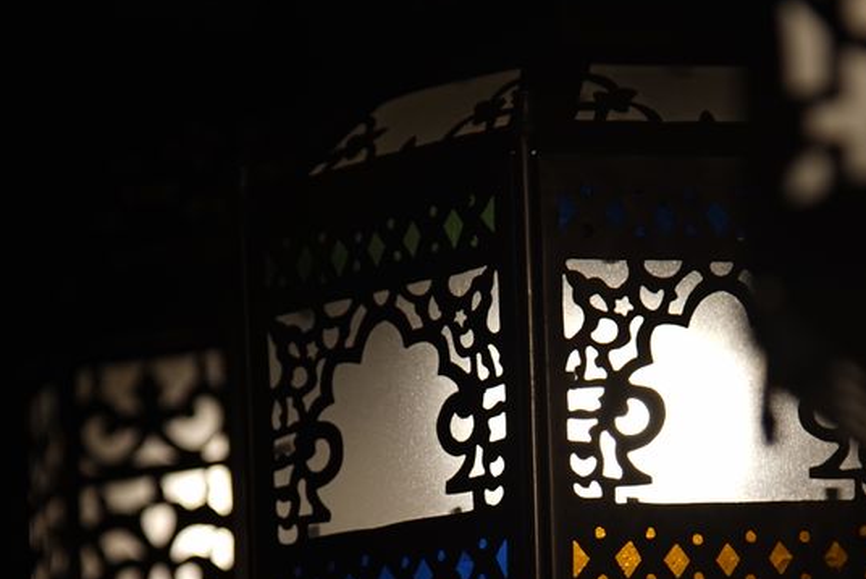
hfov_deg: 8.8
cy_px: 601
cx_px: 541
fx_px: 5656
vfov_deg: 5.8
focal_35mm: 235
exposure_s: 1/8
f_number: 4
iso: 80
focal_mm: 105
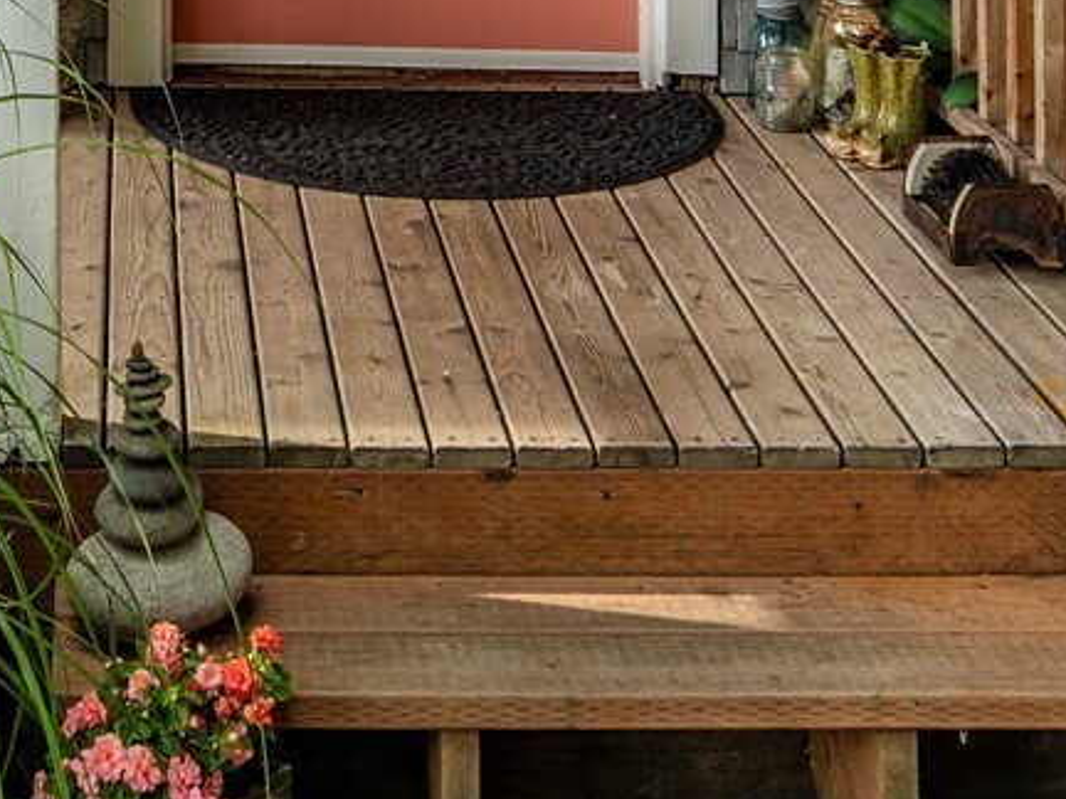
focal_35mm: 83
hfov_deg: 23.0
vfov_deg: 15.6
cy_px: -578
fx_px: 2556
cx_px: 127
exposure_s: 1/45
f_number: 6.7
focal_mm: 22
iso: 100
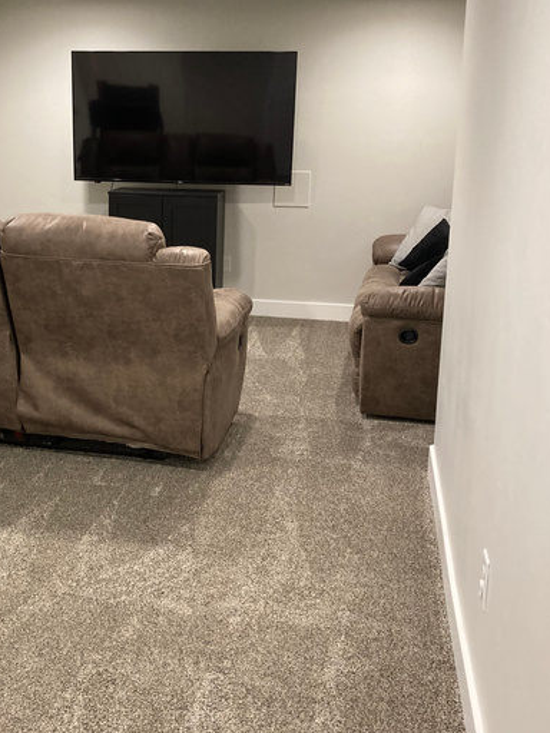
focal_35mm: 42
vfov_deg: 44.7
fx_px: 890
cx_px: 145
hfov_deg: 33.7
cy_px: 318
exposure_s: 1/40
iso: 250
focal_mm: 3.99
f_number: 1.8
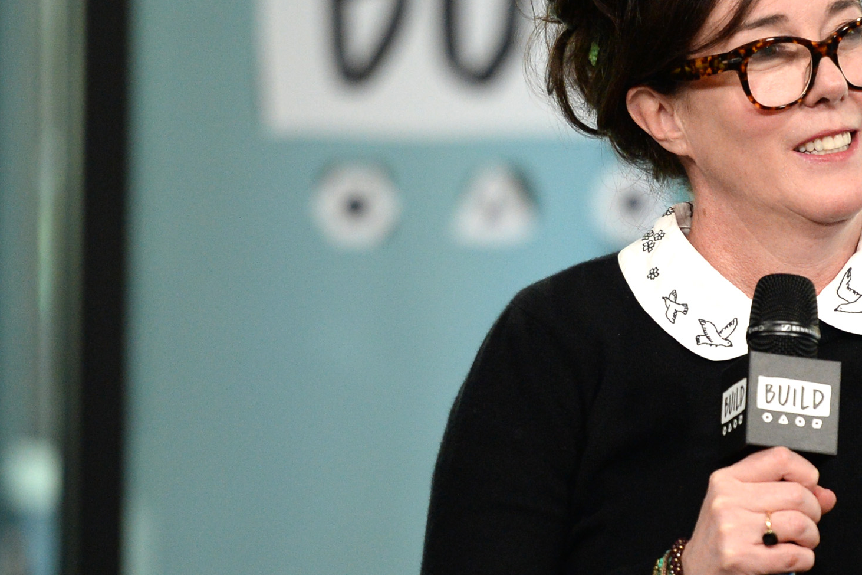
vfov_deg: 3.8
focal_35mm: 359
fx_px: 8594
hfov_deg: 5.7
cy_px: 370
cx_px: 798
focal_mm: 175
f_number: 3.2
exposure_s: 1/320
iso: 2500
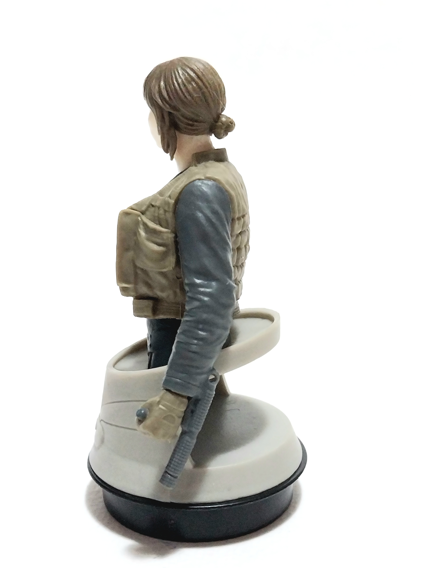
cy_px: 284
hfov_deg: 53.1
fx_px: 427
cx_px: 213
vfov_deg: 67.3
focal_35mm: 26
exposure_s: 1/25
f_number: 1.8
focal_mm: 4
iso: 500
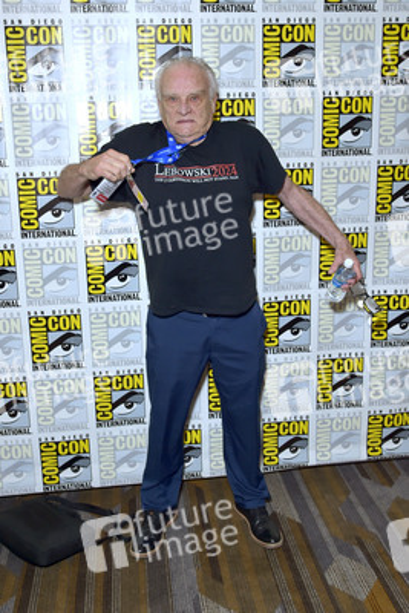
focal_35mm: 30
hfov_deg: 43.6
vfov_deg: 61.9
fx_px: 511
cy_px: 306
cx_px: 204
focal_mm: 30
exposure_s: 1/250
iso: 800
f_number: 6.3
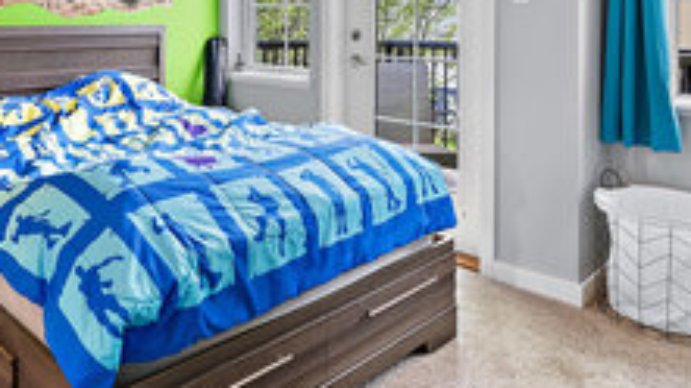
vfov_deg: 33.5
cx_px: 236
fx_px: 604
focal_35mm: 33
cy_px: 31
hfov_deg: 58.3
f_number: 5
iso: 320
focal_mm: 16
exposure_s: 1/6
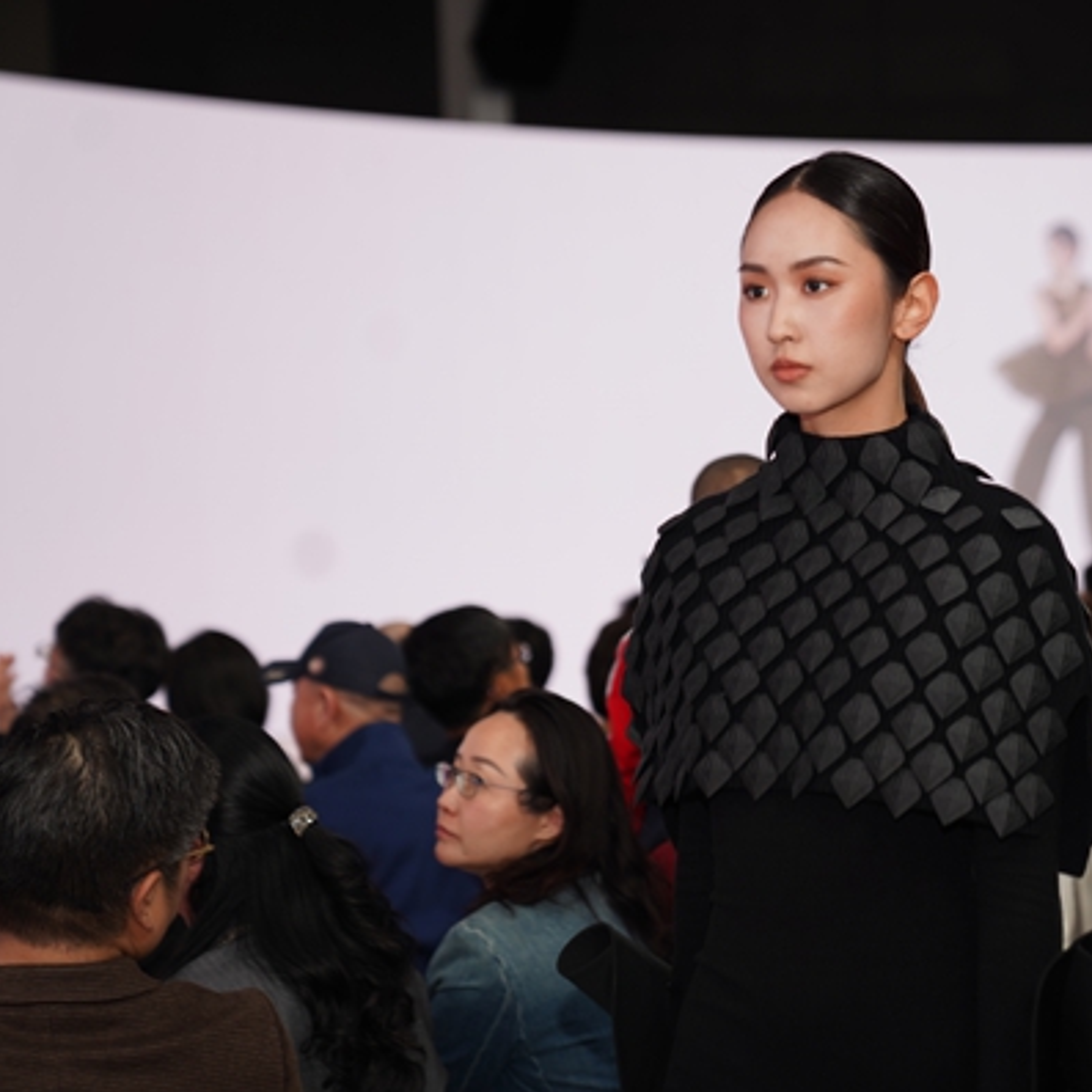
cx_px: 800
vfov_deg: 19.3
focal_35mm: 90
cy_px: 547
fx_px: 3212
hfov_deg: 19.2
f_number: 2.8
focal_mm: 70
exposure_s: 1/200
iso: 320
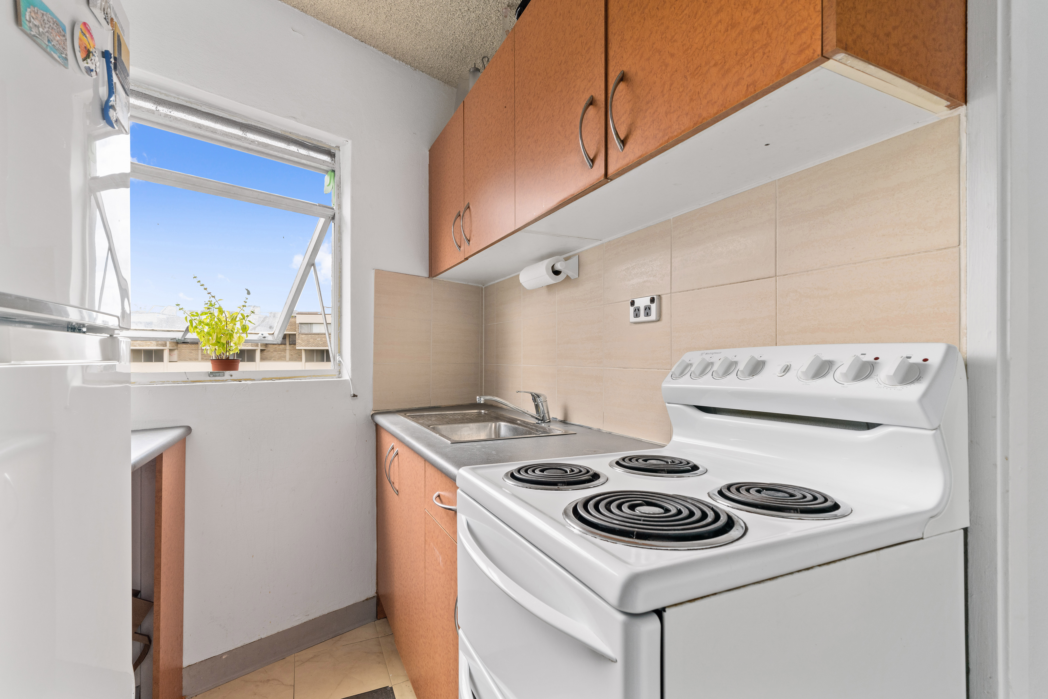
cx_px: 524
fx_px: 466
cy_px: 350
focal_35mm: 16
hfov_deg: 96.7
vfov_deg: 73.8
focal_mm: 16
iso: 400
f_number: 9
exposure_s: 1/40
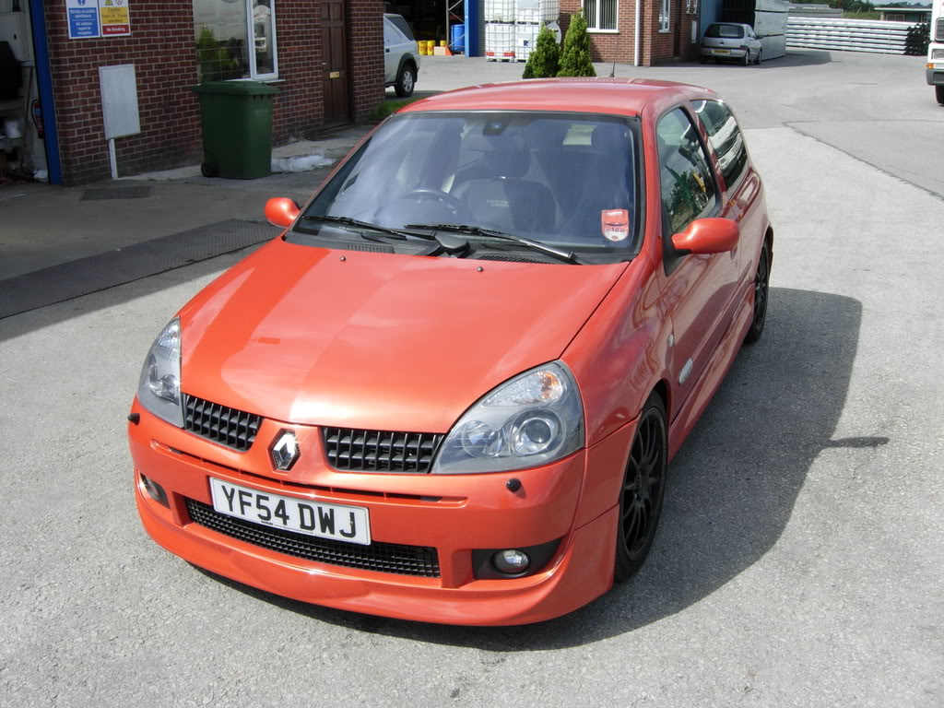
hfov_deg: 51.4
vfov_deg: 39.7
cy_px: 354
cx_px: 472
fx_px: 982
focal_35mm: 36
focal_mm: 7.5
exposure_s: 1/287
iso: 50
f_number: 5.4
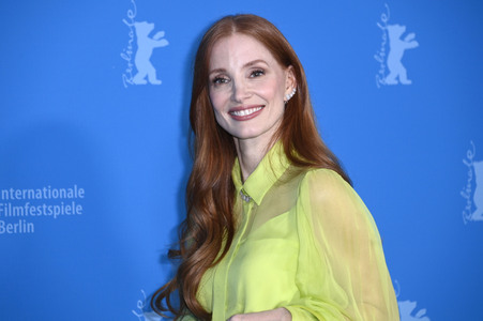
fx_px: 2279
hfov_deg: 12.1
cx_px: 242
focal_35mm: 170
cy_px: 160
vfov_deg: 8.1
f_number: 5.6
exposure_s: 1/200
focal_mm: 170
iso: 1000
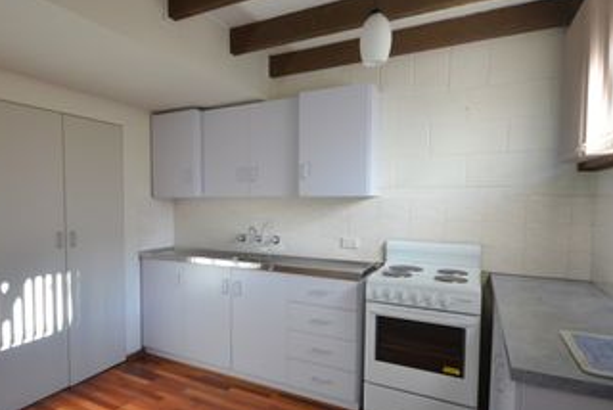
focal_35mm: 22
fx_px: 375
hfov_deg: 76.4
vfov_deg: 57.3
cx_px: 211
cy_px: 216
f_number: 4.5
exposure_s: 1/80
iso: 400
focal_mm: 10
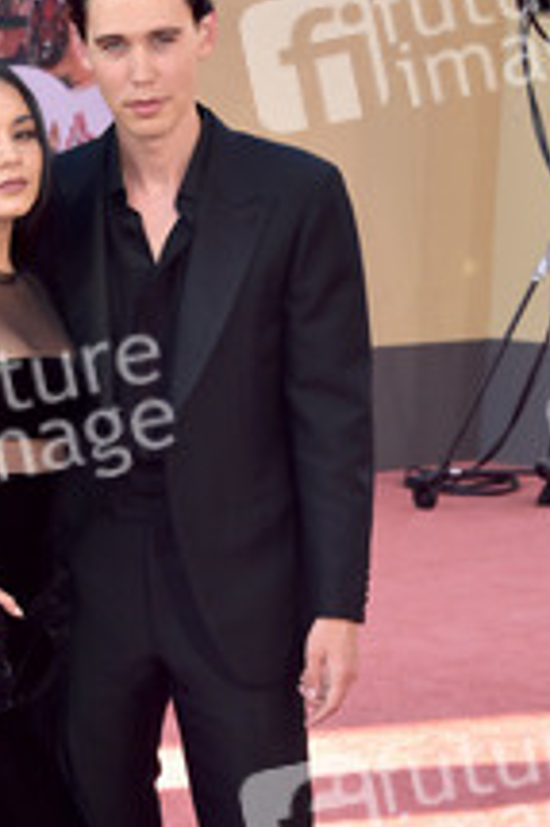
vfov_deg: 18.8
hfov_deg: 12.6
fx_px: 2479
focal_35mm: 108
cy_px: 619
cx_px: 90
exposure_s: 1/250
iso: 500
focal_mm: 58
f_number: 7.1
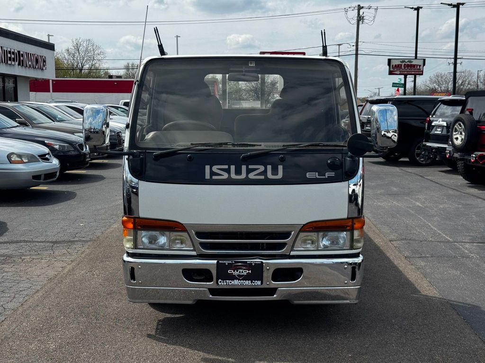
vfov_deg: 30.3
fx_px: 673
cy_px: 182
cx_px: 242
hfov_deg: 39.7
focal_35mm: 48
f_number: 1.78
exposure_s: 1/4310
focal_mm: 6.76
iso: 64
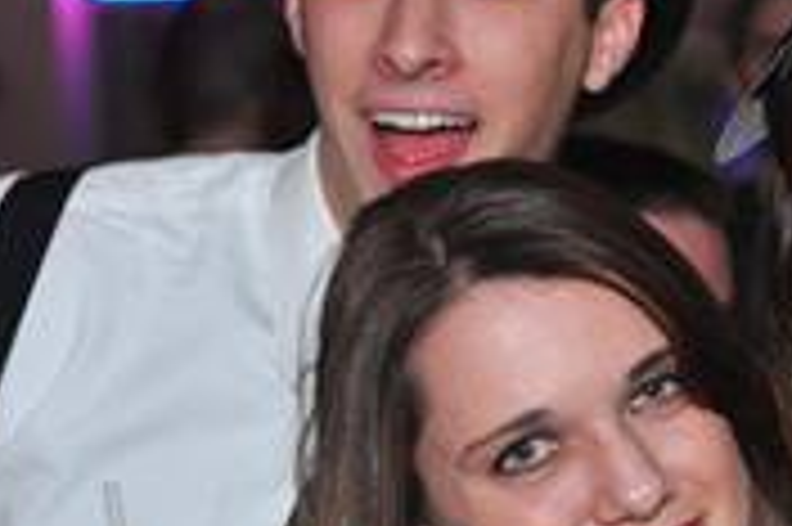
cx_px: 824
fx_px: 3846
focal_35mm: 175
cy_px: 405
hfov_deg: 11.6
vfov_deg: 7.8
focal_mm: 56
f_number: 4.5
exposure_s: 1/100
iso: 1250
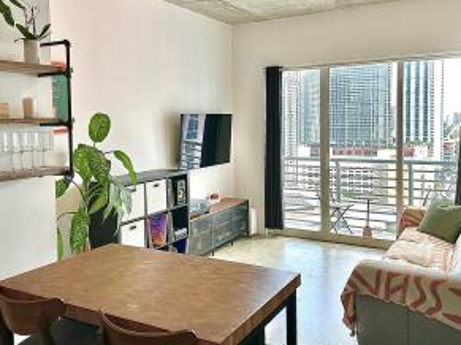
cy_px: 149
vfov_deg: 42.8
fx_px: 439
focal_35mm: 33
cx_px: 228
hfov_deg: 55.4
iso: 64
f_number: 1.78
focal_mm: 6.86
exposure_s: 1/122
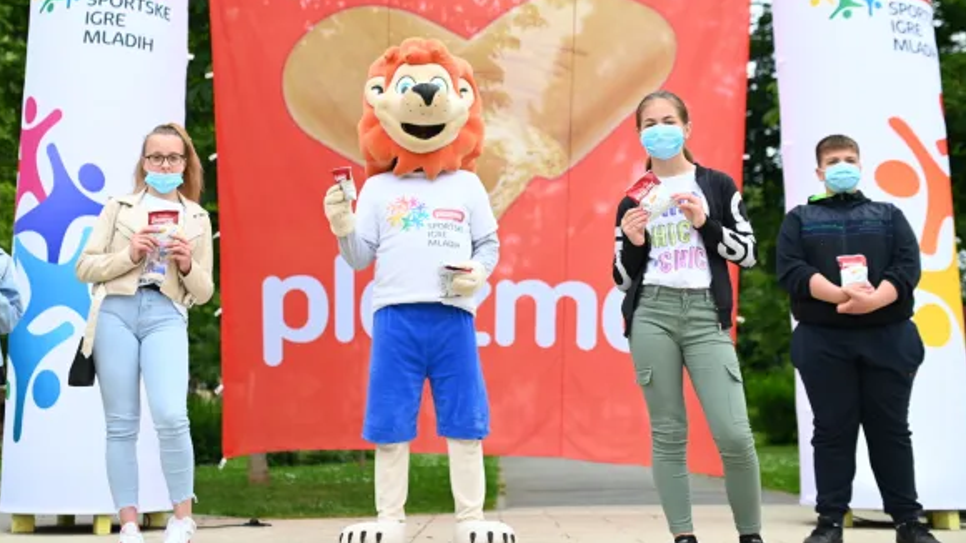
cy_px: 175
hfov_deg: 42.8
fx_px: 1229
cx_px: 406
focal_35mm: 48
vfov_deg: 24.8
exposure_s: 1/1250
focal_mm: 35
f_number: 2
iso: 200
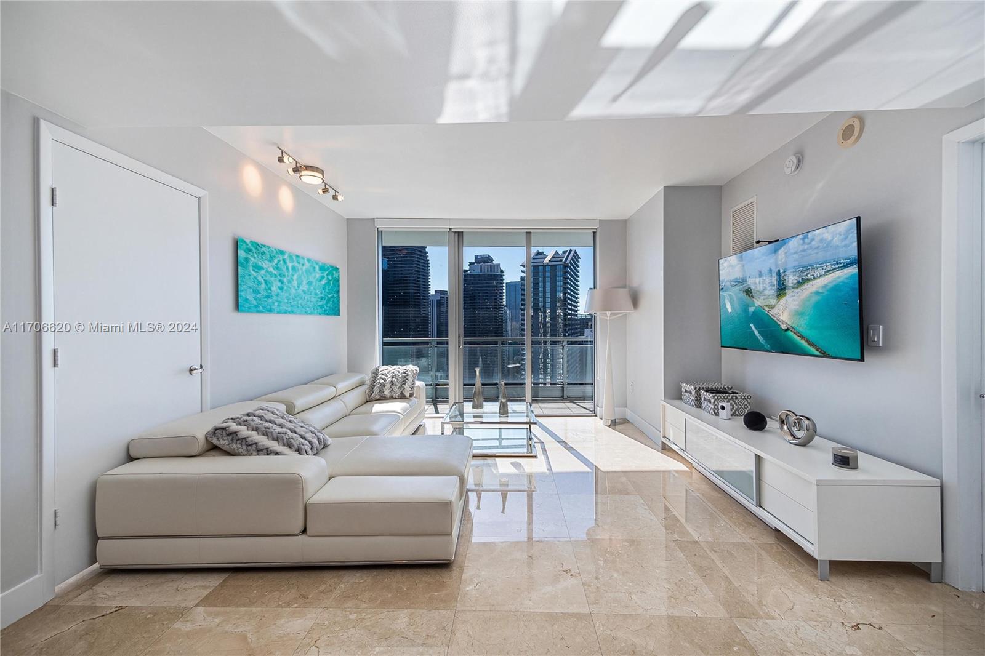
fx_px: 383
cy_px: 328
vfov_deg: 81.2
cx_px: 492
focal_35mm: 14
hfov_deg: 104.3
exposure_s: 1/400
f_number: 5
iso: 100
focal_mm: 7
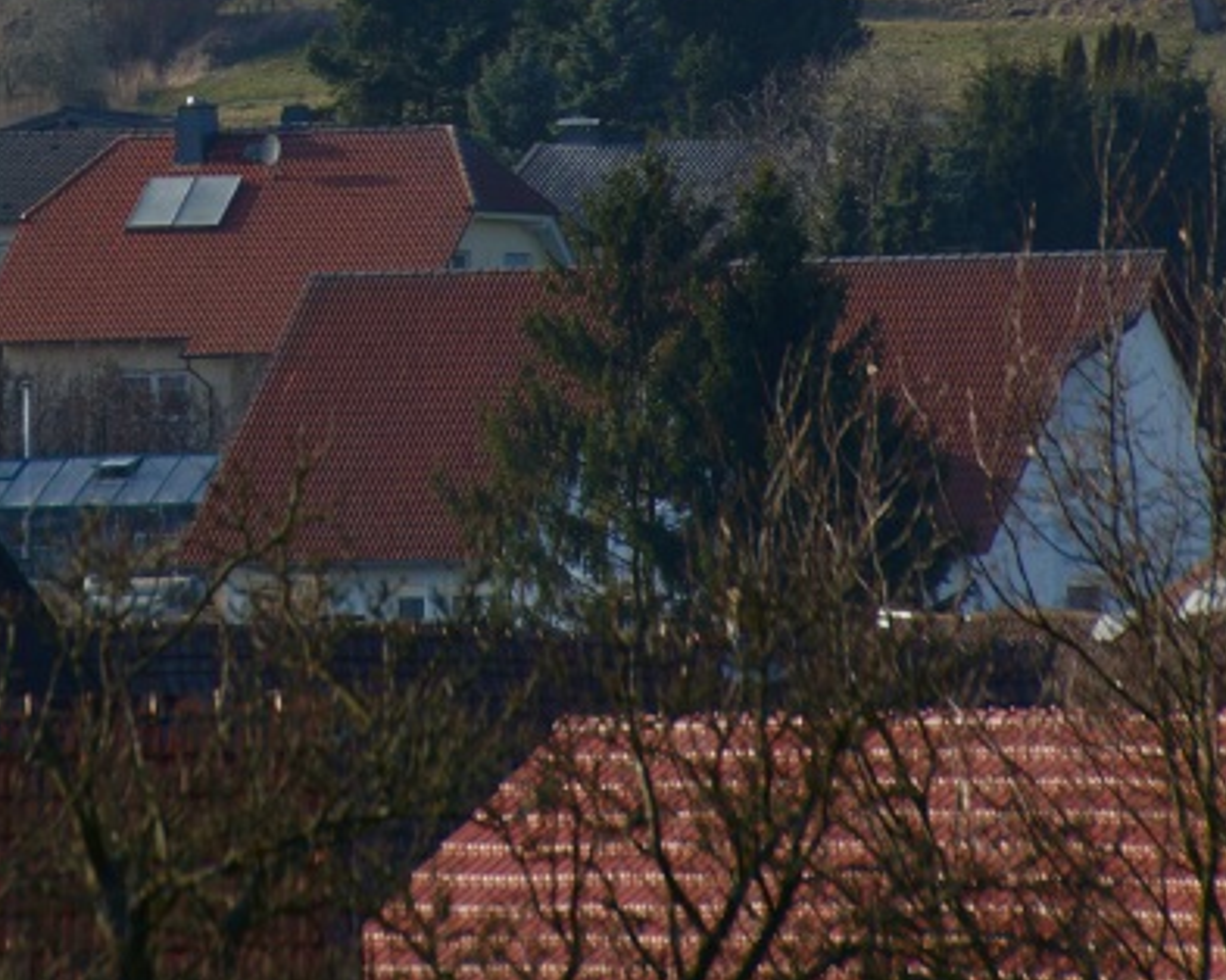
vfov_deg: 2.6
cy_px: -47
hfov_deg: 3.2
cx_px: 162
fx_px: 21833
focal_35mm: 602
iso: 100
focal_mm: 140
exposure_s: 1/250
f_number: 6.7
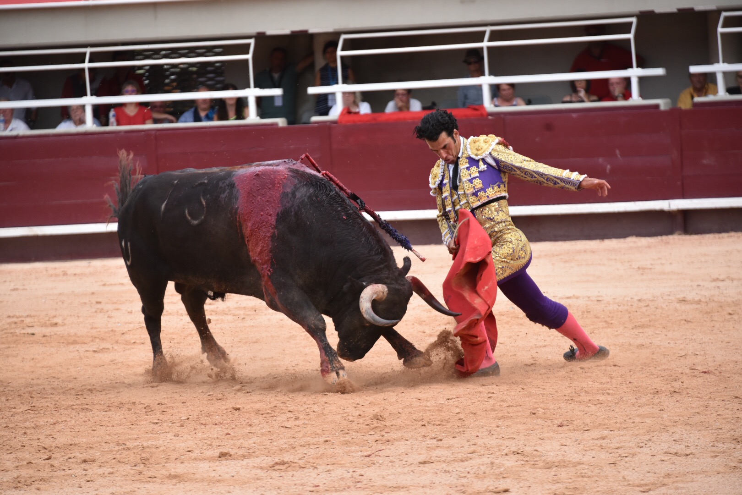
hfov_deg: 10.3
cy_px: 248
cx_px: 371
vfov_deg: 6.9
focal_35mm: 200
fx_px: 4122
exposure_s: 1/1000
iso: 1250
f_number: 5.6
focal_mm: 200
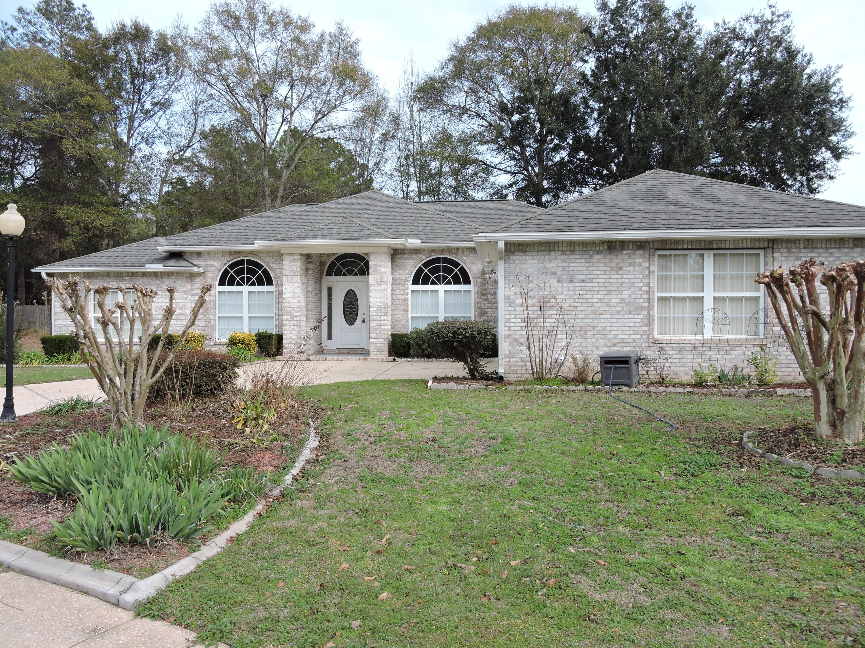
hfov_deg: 71.6
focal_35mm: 24
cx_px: 432
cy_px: 324
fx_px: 600
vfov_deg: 56.8
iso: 100
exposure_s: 1/500
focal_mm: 4.3
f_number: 3.3
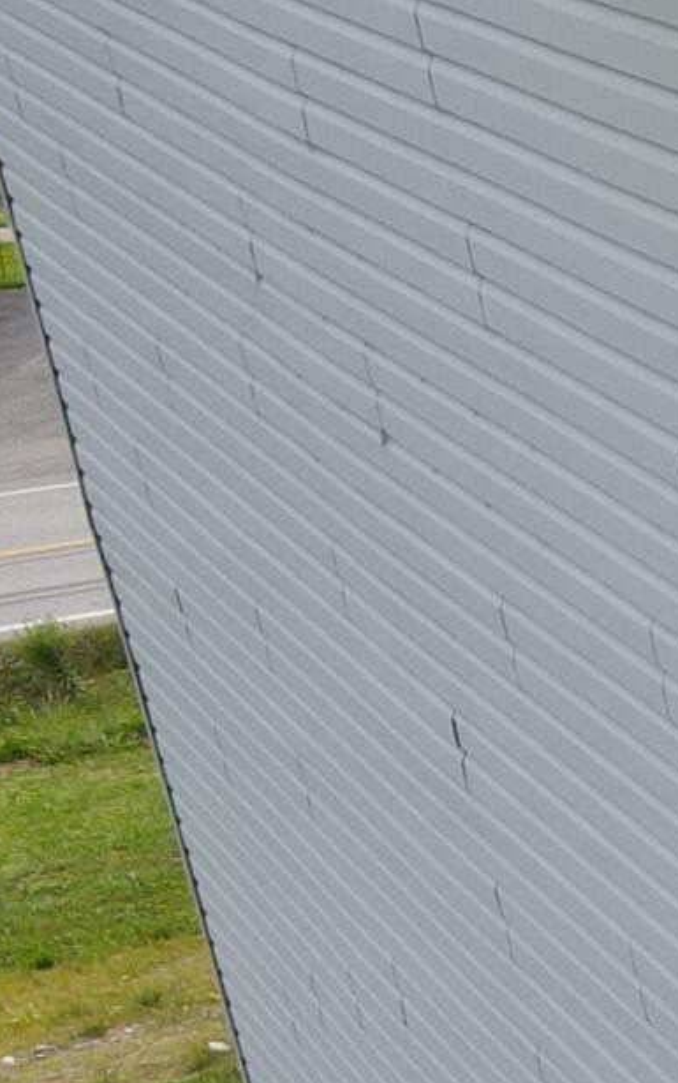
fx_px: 3662
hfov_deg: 7.6
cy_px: 1079
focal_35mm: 124
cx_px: 2626
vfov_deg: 16.5
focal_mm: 4.5
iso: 100
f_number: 2.8
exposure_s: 1/500
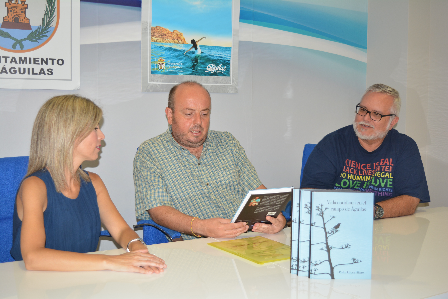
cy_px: 150
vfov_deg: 30.9
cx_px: 224
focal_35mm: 44
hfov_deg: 44.9
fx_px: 542
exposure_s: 1/60
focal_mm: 29
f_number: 4.2
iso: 400
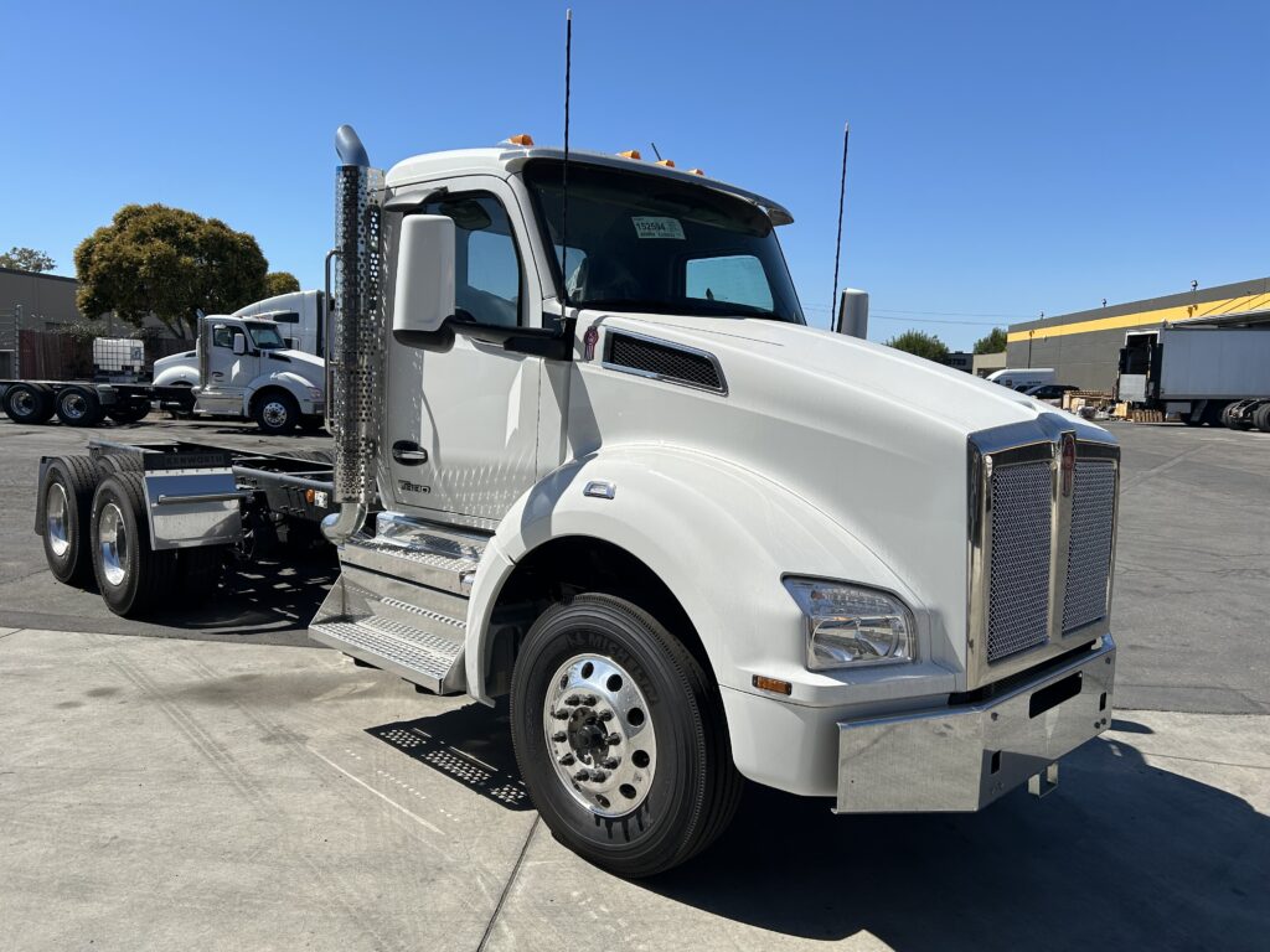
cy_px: 476
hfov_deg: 67.3
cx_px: 635
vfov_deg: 53.1
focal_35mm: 26
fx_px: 954
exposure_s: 1/5587
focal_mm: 5.7
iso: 50
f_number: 1.5
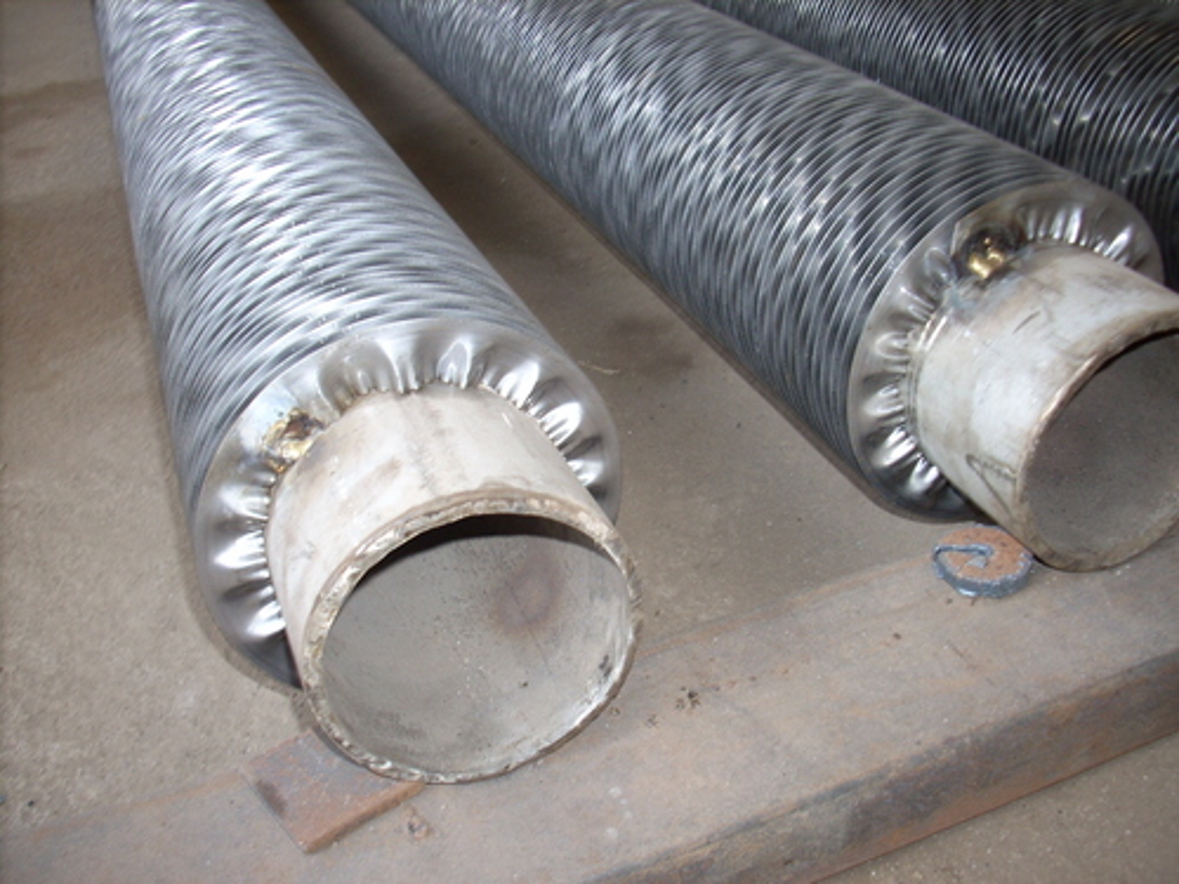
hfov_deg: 50.1
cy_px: 442
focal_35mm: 37
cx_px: 590
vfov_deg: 38.7
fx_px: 1260
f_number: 2.8
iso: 64
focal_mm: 6.2
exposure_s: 1/30
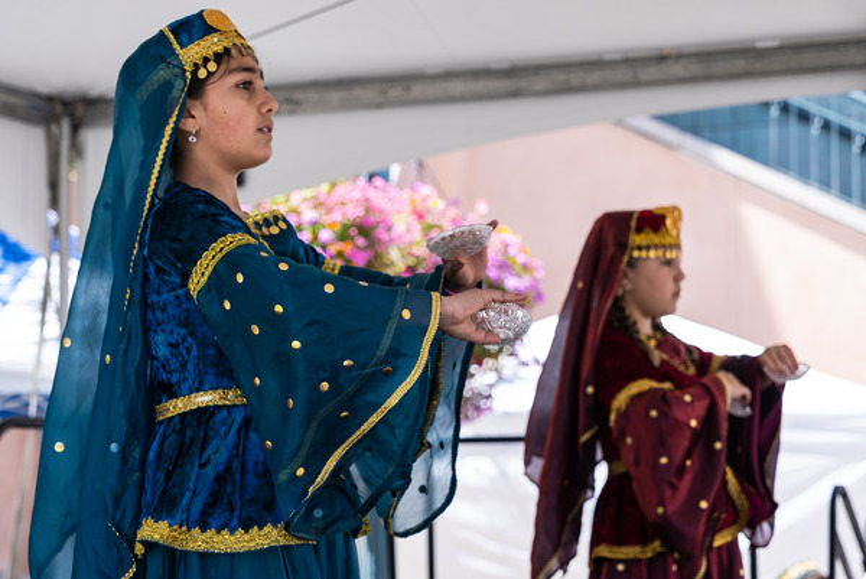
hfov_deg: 19.4
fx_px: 2528
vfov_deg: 13.1
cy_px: 290
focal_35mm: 105
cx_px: 433
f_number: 4
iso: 80
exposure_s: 1/250
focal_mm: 70
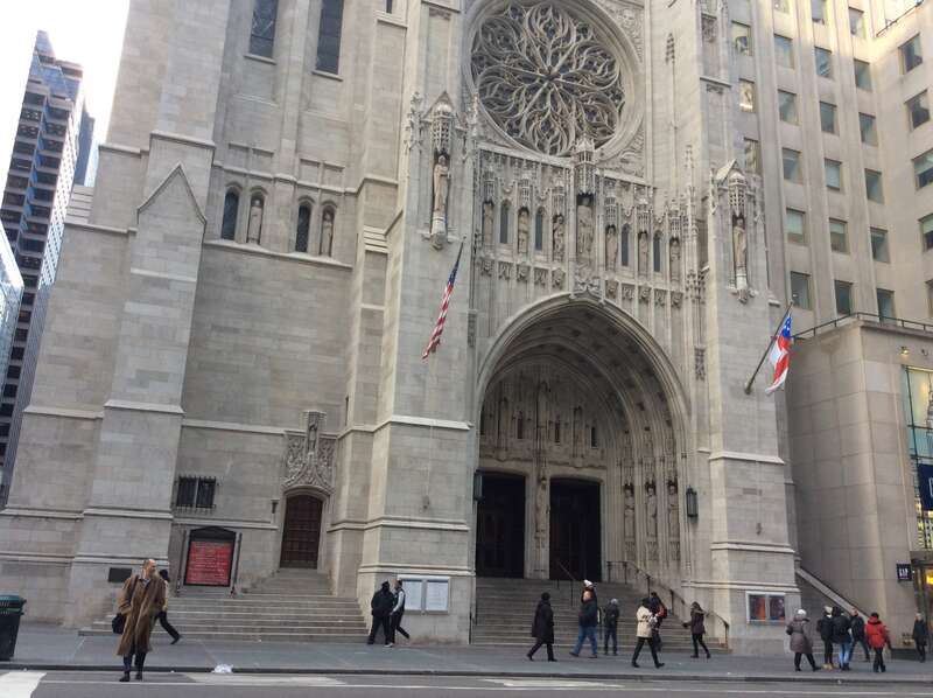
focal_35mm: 32
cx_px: 466
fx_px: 861
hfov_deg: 56.9
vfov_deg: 44.1
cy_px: 349
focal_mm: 3.3
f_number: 2.4
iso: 40
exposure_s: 1/60
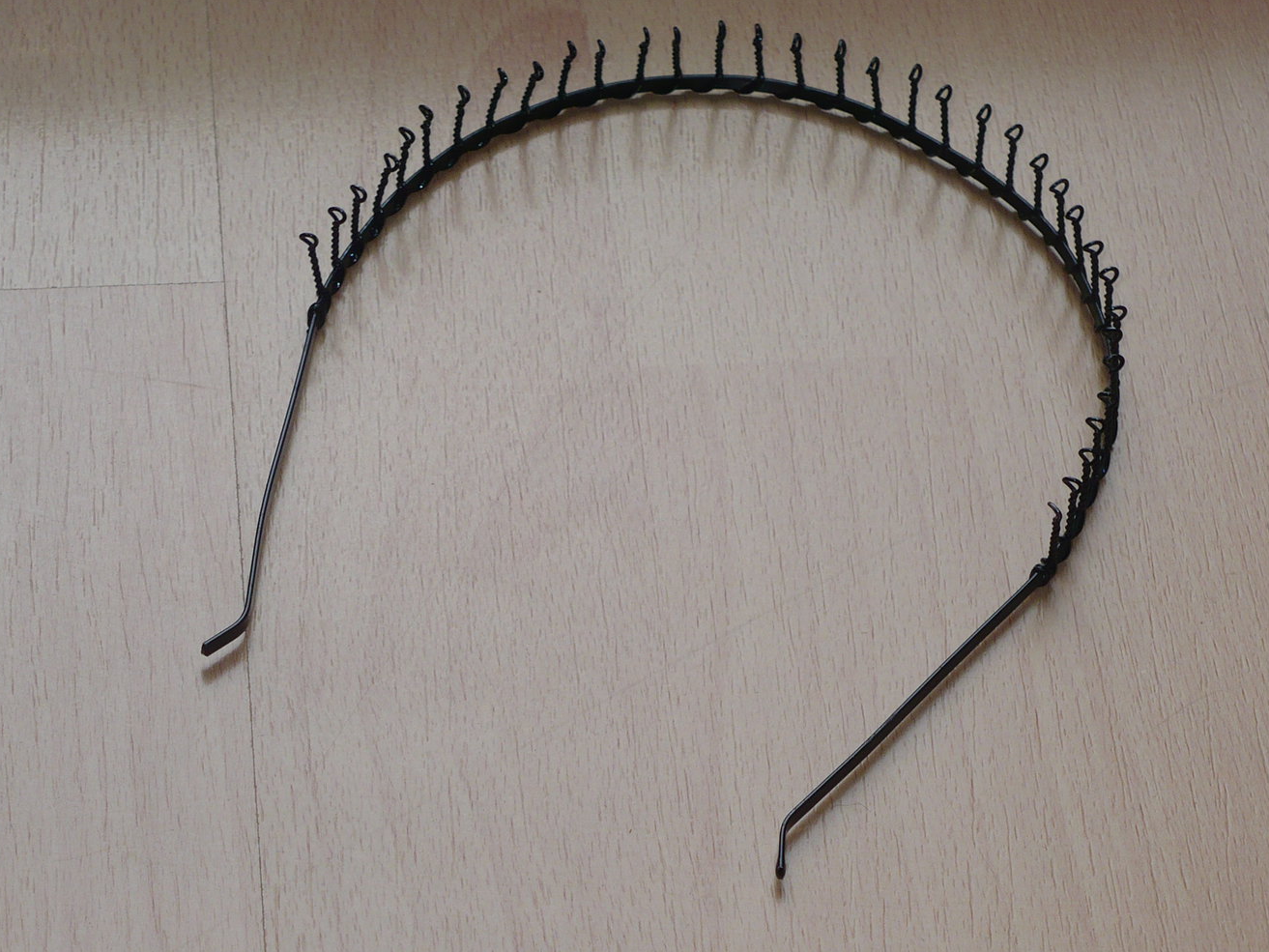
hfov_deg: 14.7
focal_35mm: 134
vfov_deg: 11.1
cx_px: 633
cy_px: 470
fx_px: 4913
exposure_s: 1/160
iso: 100
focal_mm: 18.3
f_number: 3.6
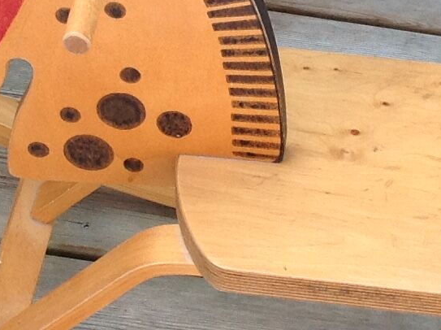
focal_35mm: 167
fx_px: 2125
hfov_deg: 11.8
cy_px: 11
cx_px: 322
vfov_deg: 8.8
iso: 50
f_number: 2.4
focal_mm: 4.28
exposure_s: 1/191
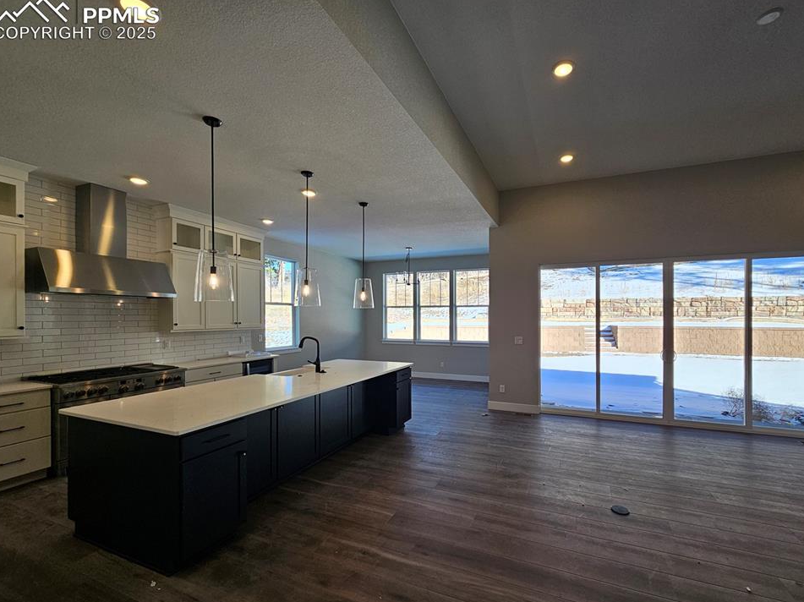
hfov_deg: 102.0
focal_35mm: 14
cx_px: 423
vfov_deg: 85.5
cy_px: 317
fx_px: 325
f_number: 2.2
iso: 50
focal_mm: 2.2
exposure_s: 1/182
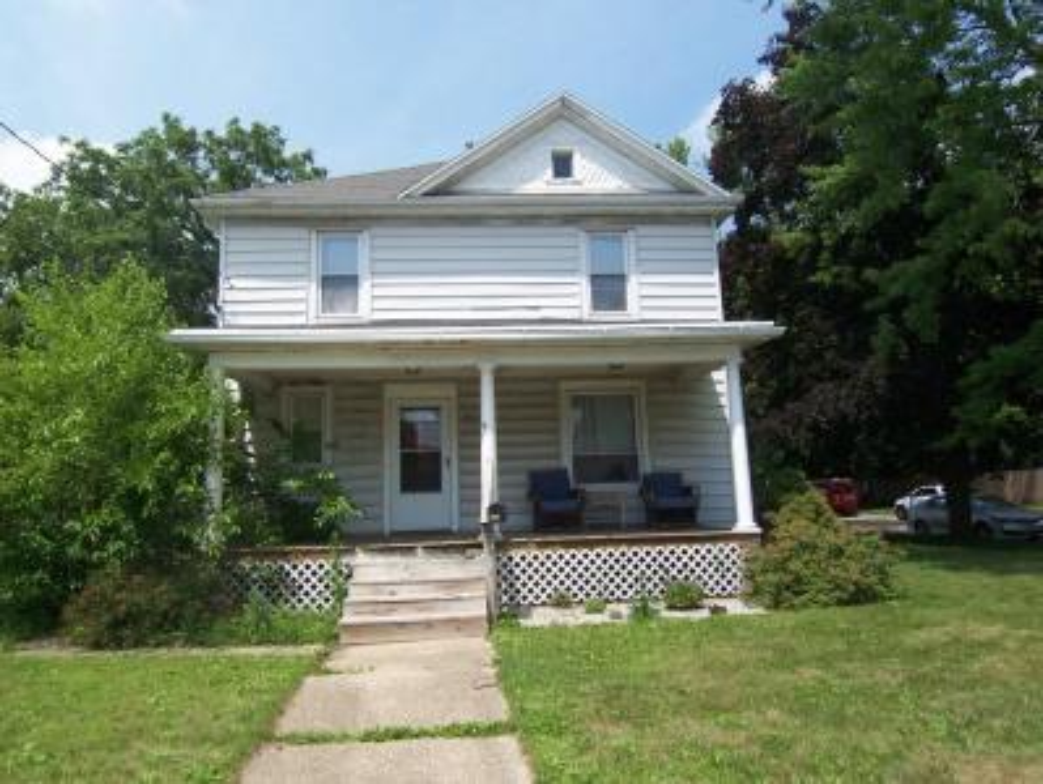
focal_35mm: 23
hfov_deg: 73.9
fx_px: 694
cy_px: 392
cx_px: 522
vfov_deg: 59.0
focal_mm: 3.8
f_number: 5.6
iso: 64
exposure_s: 1/250
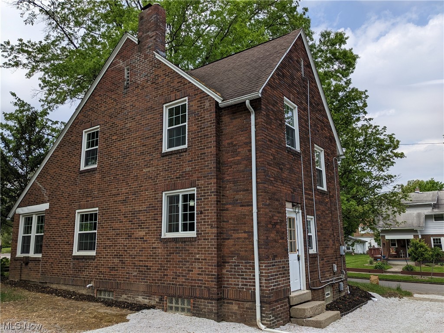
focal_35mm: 27
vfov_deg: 51.4
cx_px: 222
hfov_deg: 65.3
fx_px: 346
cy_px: 166
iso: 57
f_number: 1.73
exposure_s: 1/3344
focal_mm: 4.38
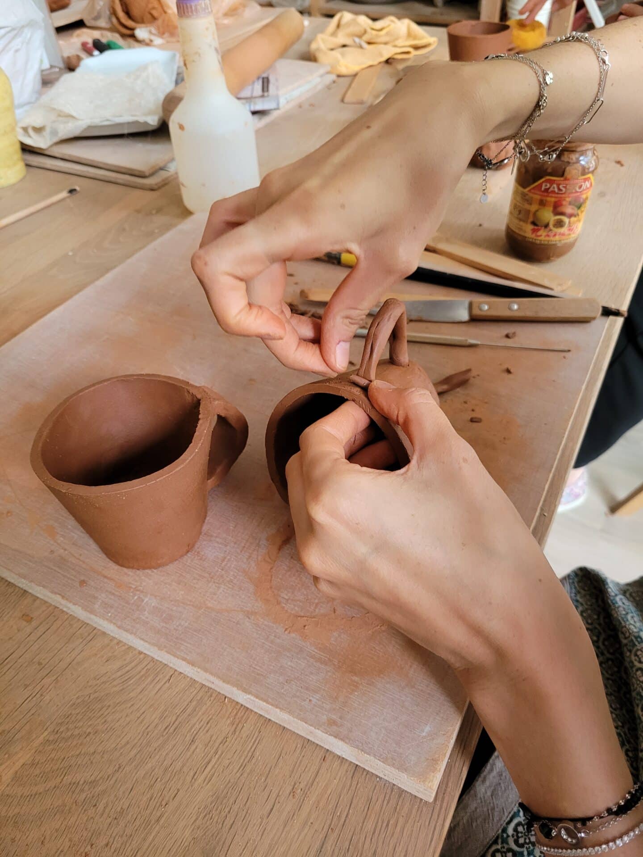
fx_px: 644
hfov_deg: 53.1
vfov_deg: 67.3
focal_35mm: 26
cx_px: 322
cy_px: 428
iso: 320
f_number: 1.8
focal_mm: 5.4
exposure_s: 1/100
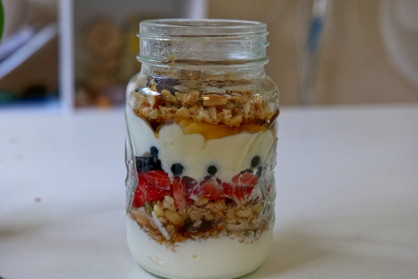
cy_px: 140
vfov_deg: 22.6
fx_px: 697
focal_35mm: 60
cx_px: 209
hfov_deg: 33.4
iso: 3200
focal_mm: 60
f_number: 7.1
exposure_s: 1/80
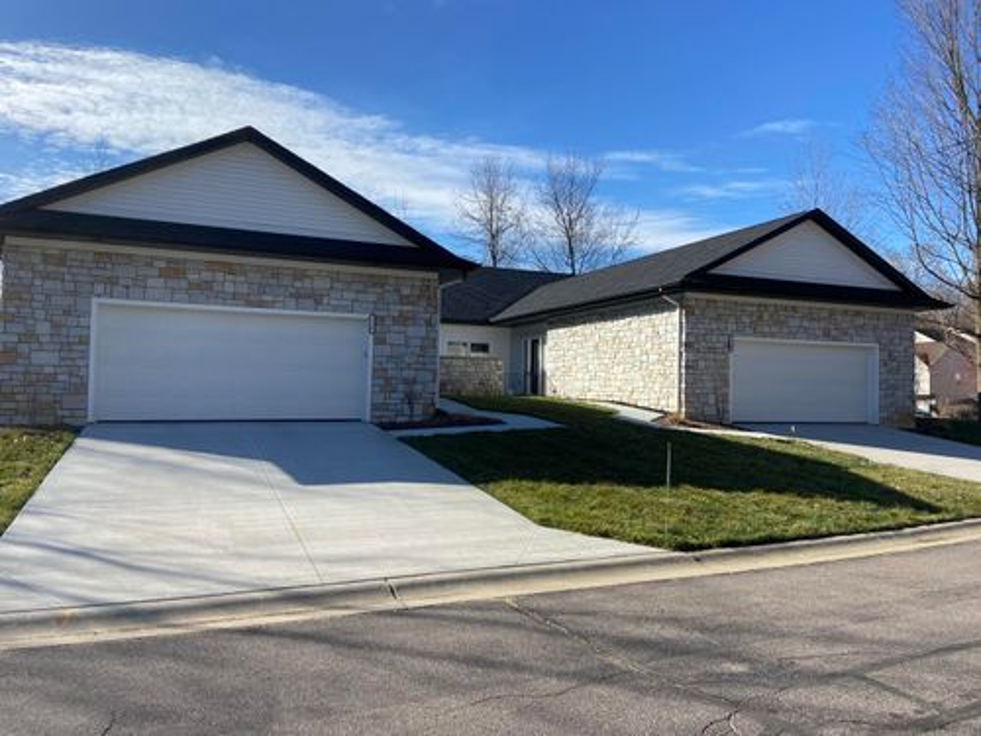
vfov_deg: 53.1
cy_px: 368
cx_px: 490
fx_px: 737
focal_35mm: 26
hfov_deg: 67.3
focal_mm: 4.25
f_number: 1.8
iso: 32
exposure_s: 1/2625
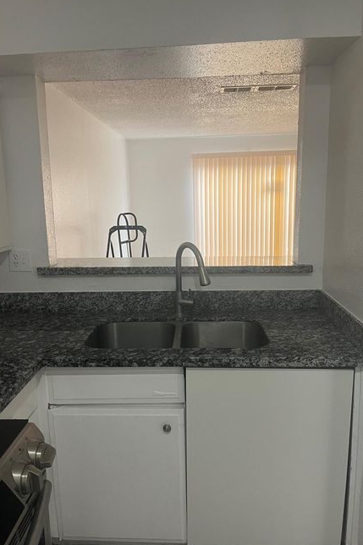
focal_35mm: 28
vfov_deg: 65.5
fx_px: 424
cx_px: 175
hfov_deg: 46.4
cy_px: 271
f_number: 1.6
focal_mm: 5.1
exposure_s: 1/60
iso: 125
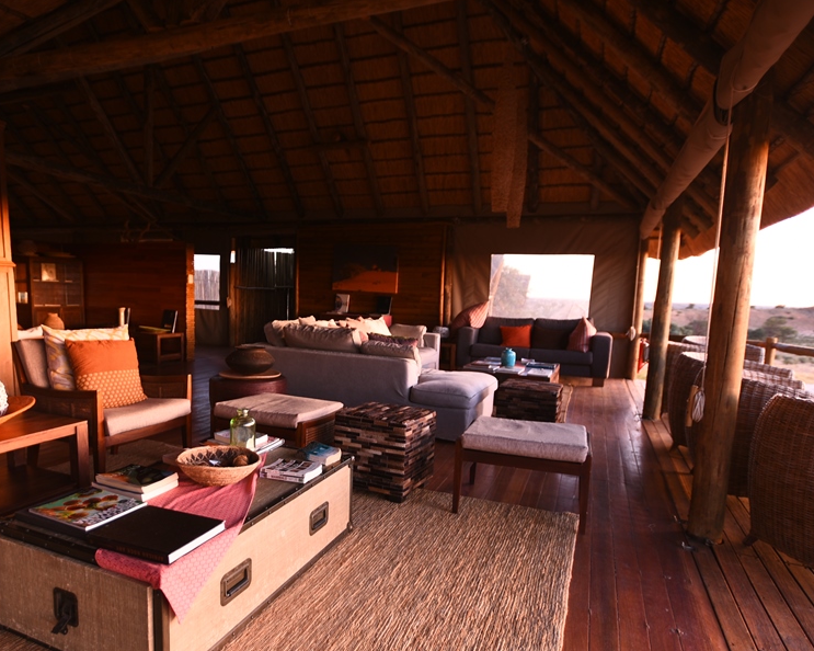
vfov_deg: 63.0
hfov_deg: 74.9
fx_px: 530
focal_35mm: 22
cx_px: 369
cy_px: 359
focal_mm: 17
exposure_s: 3
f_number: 2.8
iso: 100
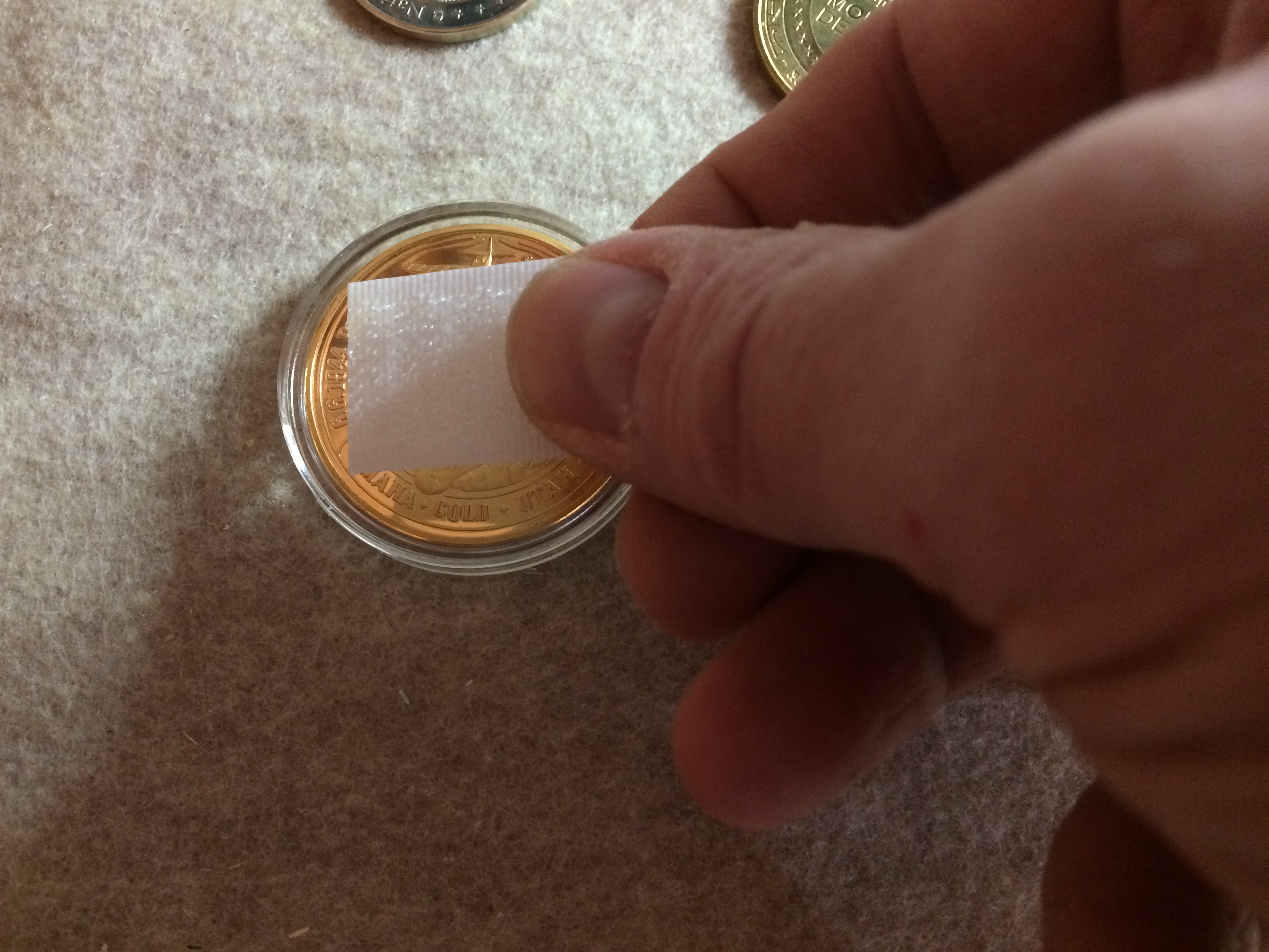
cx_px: 634
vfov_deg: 48.2
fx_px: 1063
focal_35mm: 29
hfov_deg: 61.7
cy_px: 476
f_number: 2.2
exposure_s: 1/20
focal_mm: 4.15
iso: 320
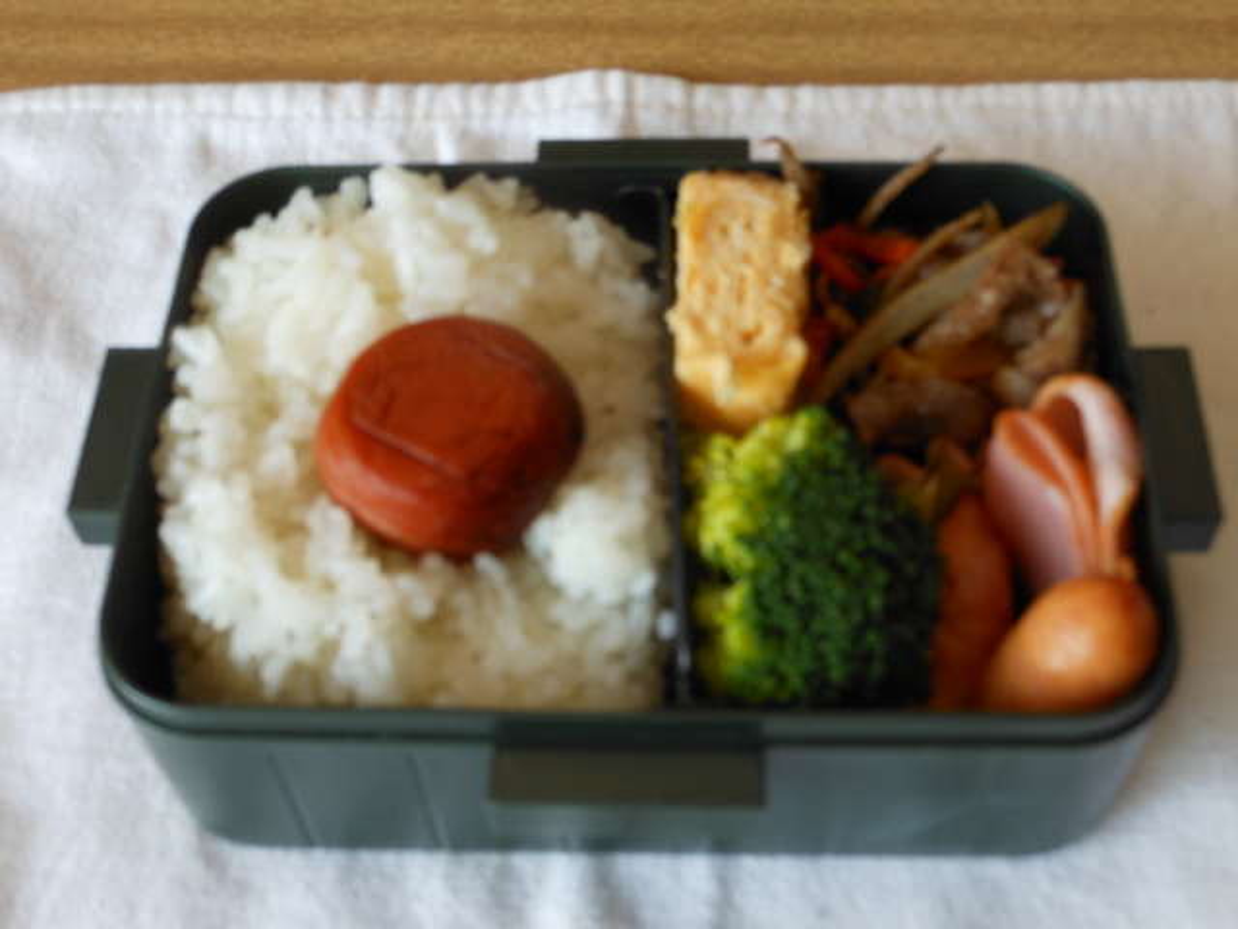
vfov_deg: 32.2
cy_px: 464
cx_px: 619
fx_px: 1609
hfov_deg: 42.1
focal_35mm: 45
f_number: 4.6
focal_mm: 8.1
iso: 80
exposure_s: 1/80
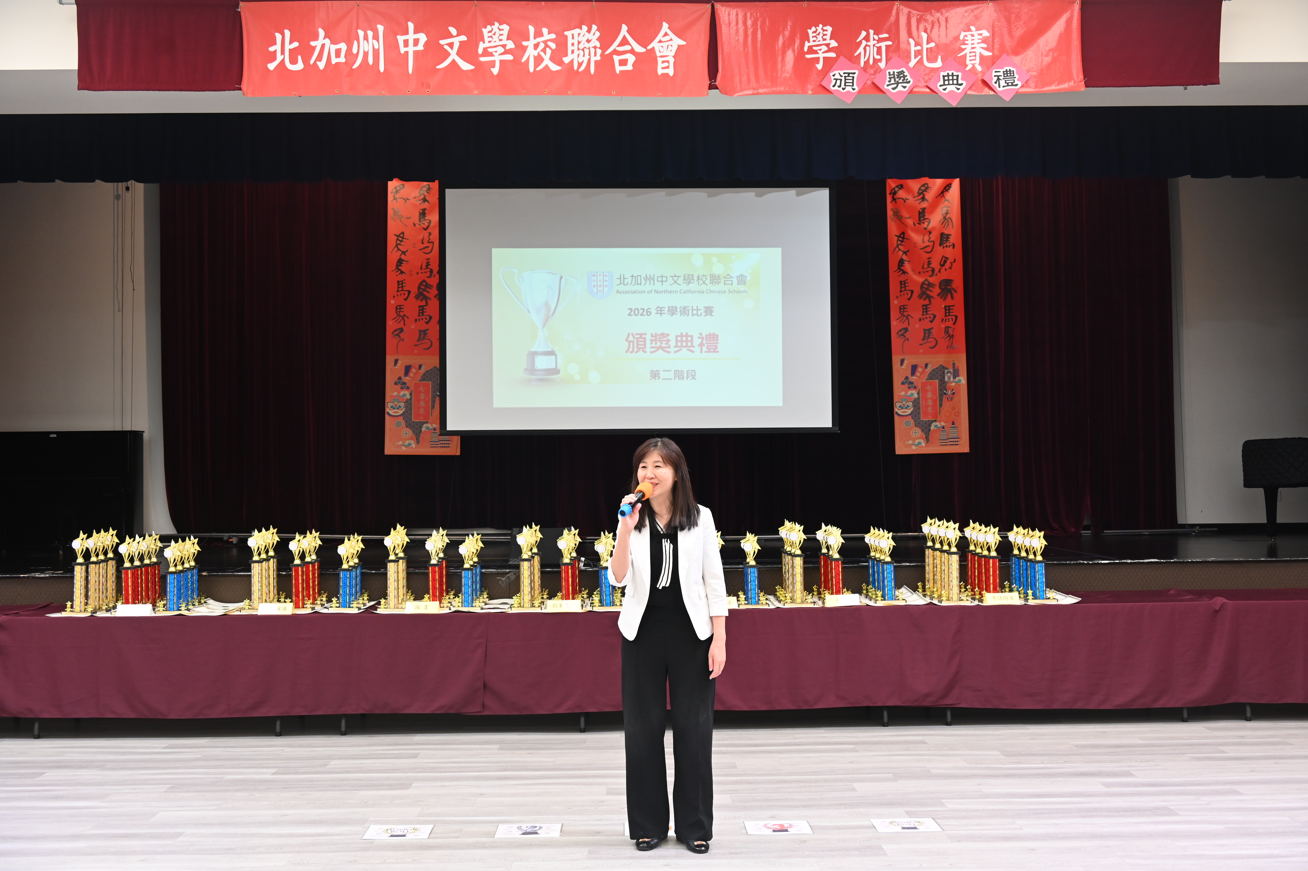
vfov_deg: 35.9
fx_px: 1344
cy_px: 436
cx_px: 654
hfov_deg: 51.9
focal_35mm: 37
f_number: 5
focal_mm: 37
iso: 1100
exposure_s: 1/125
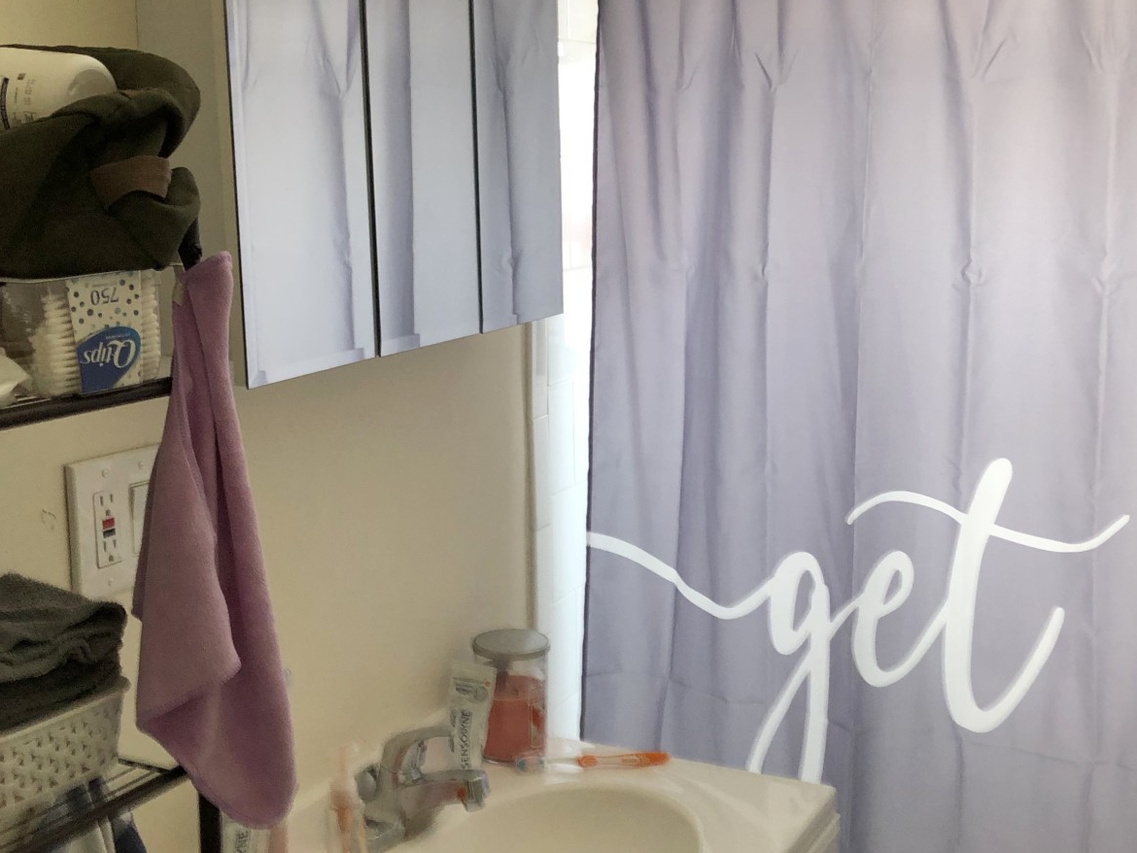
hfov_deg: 38.9
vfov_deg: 29.7
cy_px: 427
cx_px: 632
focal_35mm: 49
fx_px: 1610
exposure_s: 1/24
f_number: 1.8
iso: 40
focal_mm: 3.99
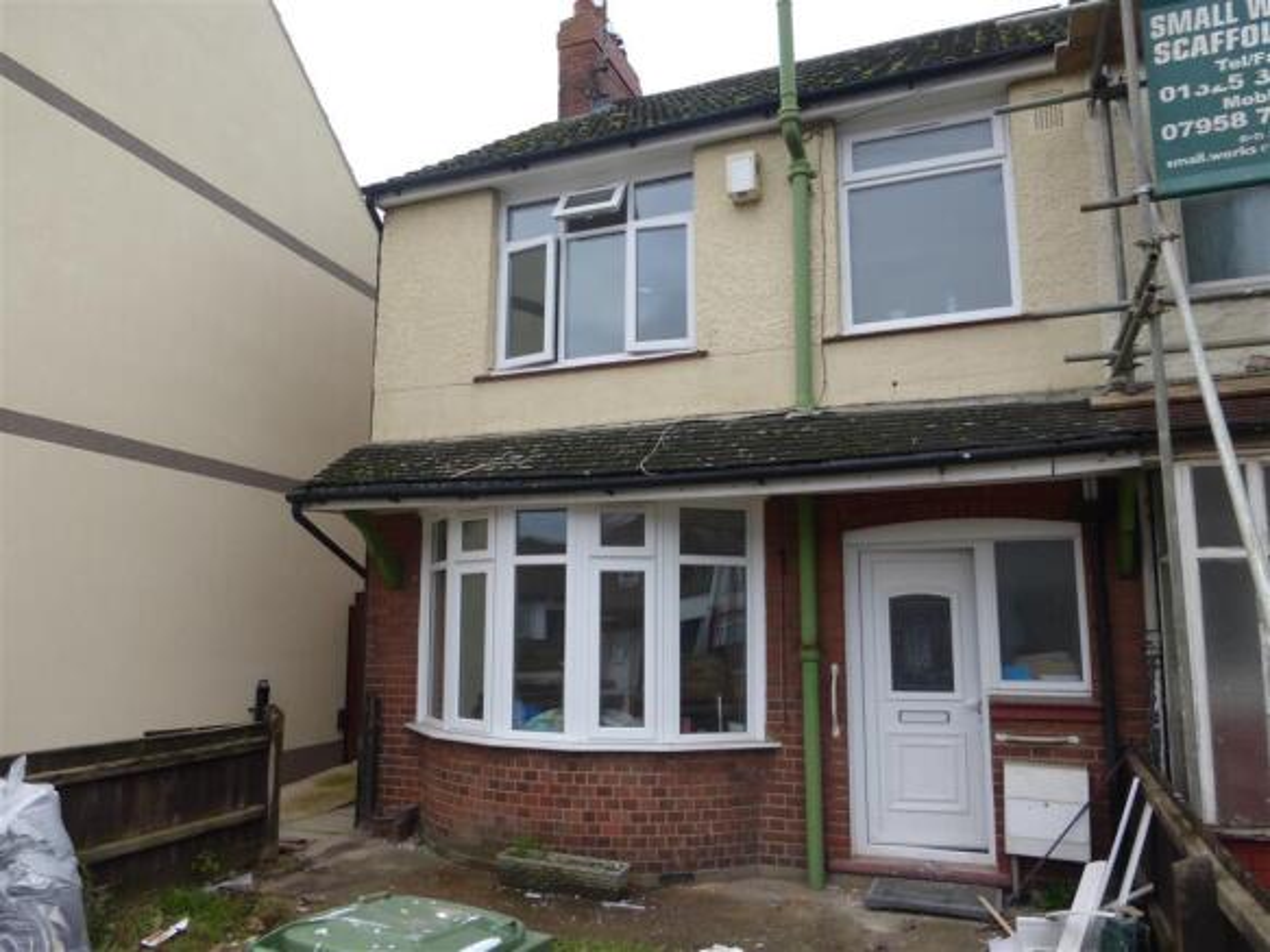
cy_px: 476
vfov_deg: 54.9
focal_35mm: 25
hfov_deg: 69.4
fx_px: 917
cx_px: 635
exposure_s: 1/100
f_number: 3.3
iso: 100
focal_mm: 4.3
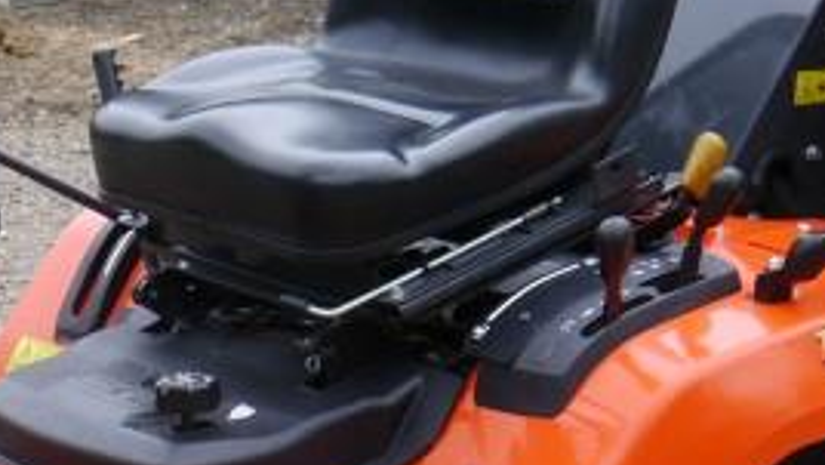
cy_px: 653
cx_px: 83
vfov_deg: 8.9
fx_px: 2911
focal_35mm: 133
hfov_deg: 15.9
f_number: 5
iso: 160
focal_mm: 16
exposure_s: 1/160
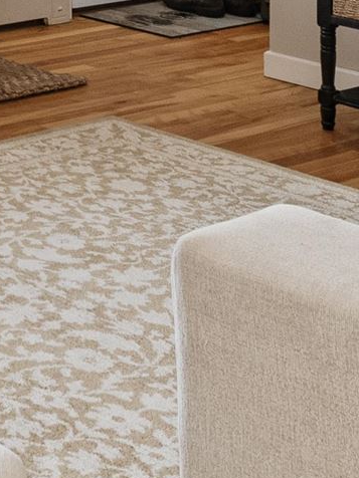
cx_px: -365
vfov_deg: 18.1
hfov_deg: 13.5
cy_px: -295
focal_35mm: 93
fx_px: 1286
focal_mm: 10
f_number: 7.1
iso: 800
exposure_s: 1/15
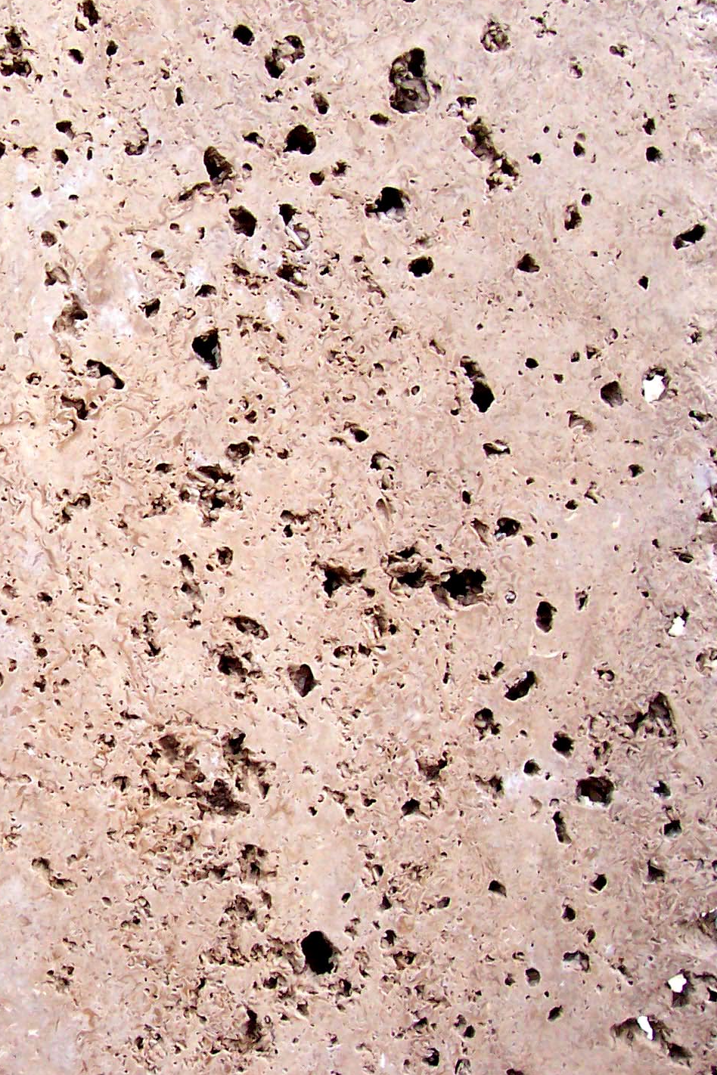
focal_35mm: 55
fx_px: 1643
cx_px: -39
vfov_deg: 36.2
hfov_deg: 23.4
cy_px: 565
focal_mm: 5.6
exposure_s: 1/250
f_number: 5.6
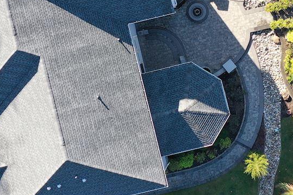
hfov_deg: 19.7
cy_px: -1
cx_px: 230
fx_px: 838
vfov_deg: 13.1
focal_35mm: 103
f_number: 4.5
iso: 100
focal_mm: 10.26
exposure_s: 1/120
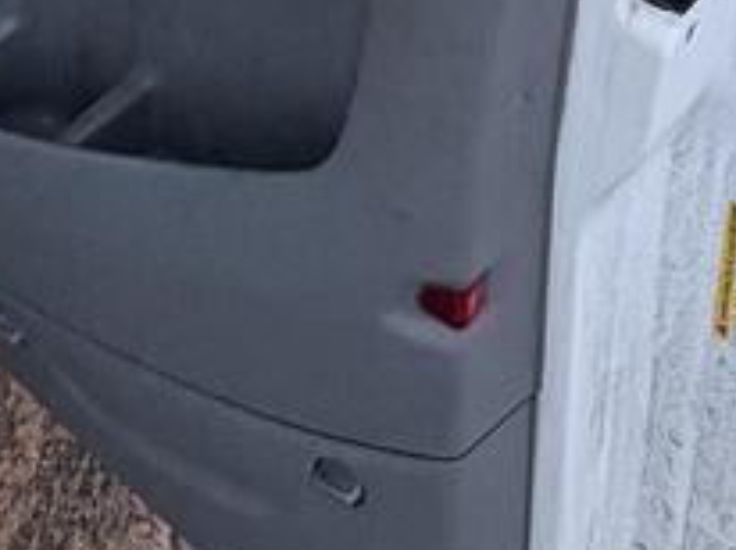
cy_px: -600
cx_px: 529
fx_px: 1295
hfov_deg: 31.3
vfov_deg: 16.7
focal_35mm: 61
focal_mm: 2.22
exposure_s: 1/99
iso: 64
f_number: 2.2
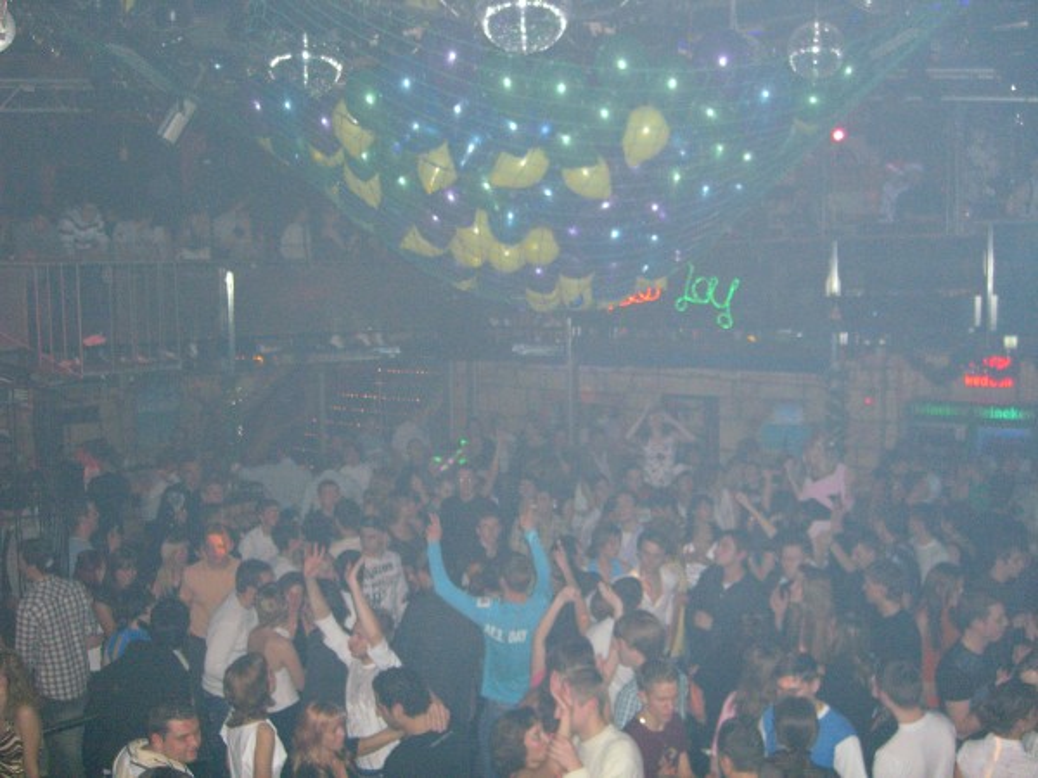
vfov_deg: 37.7
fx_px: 1139
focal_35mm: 38
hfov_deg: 49.0
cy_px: 389
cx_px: 519
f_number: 2.8
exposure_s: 1/60
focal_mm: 7.9
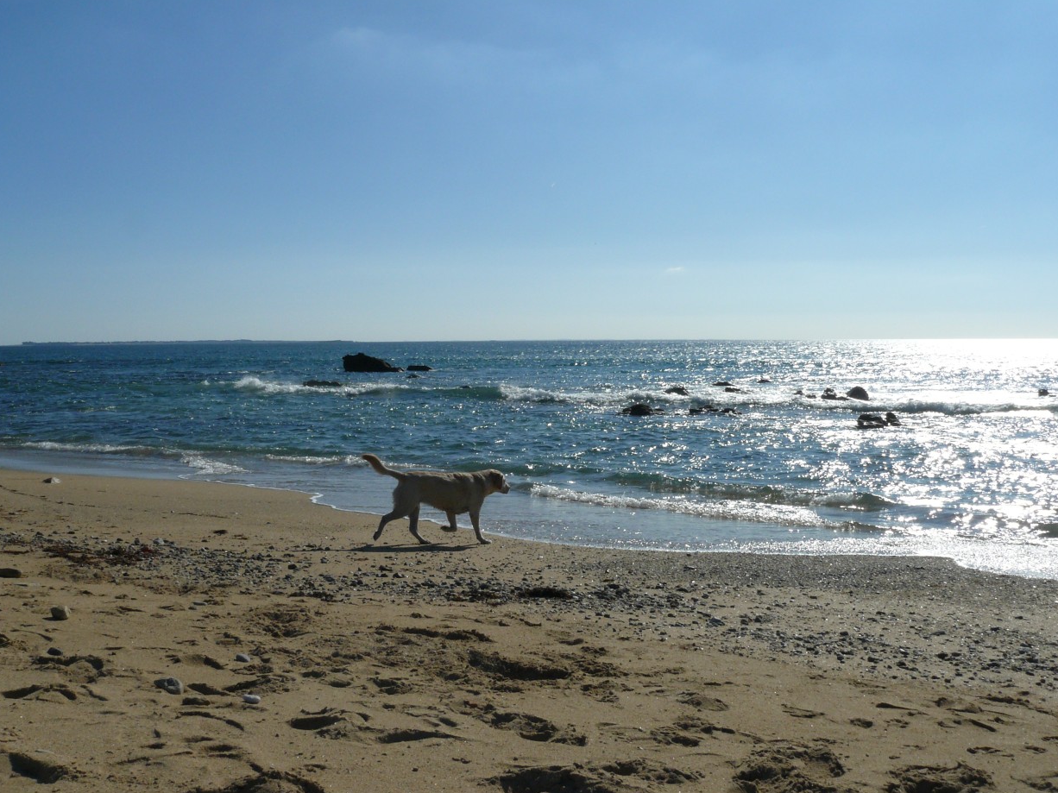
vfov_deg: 38.7
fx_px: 1131
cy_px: 405
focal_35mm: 37
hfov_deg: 50.1
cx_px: 538
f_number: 8
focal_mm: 6
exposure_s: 1/640
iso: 100
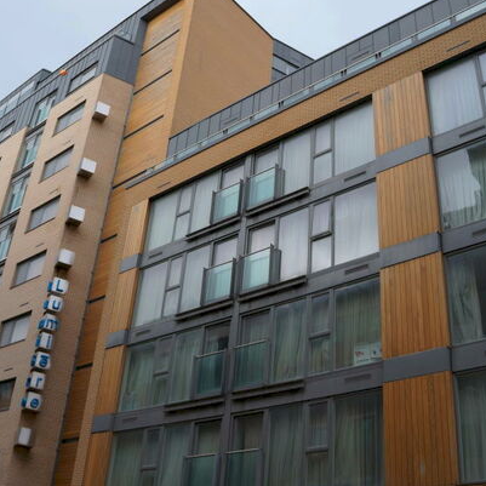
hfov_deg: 41.9
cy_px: 236
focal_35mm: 40
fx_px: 635
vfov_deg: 41.9
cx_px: 247
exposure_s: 1/500
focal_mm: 18
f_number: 4.5
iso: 200
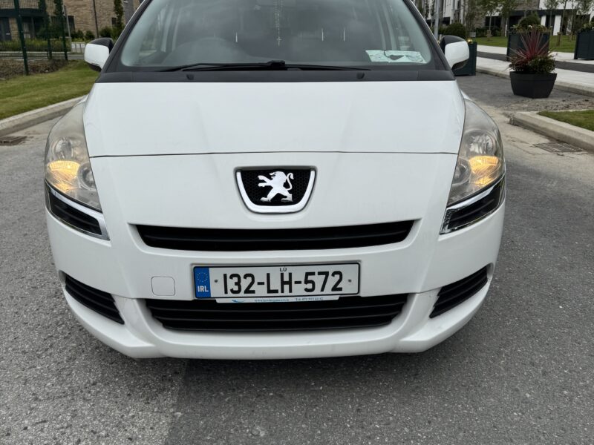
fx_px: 412
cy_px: 222
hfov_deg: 71.6
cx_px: 297
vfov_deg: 56.8
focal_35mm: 24
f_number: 1.78
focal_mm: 6.76
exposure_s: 1/2506
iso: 80
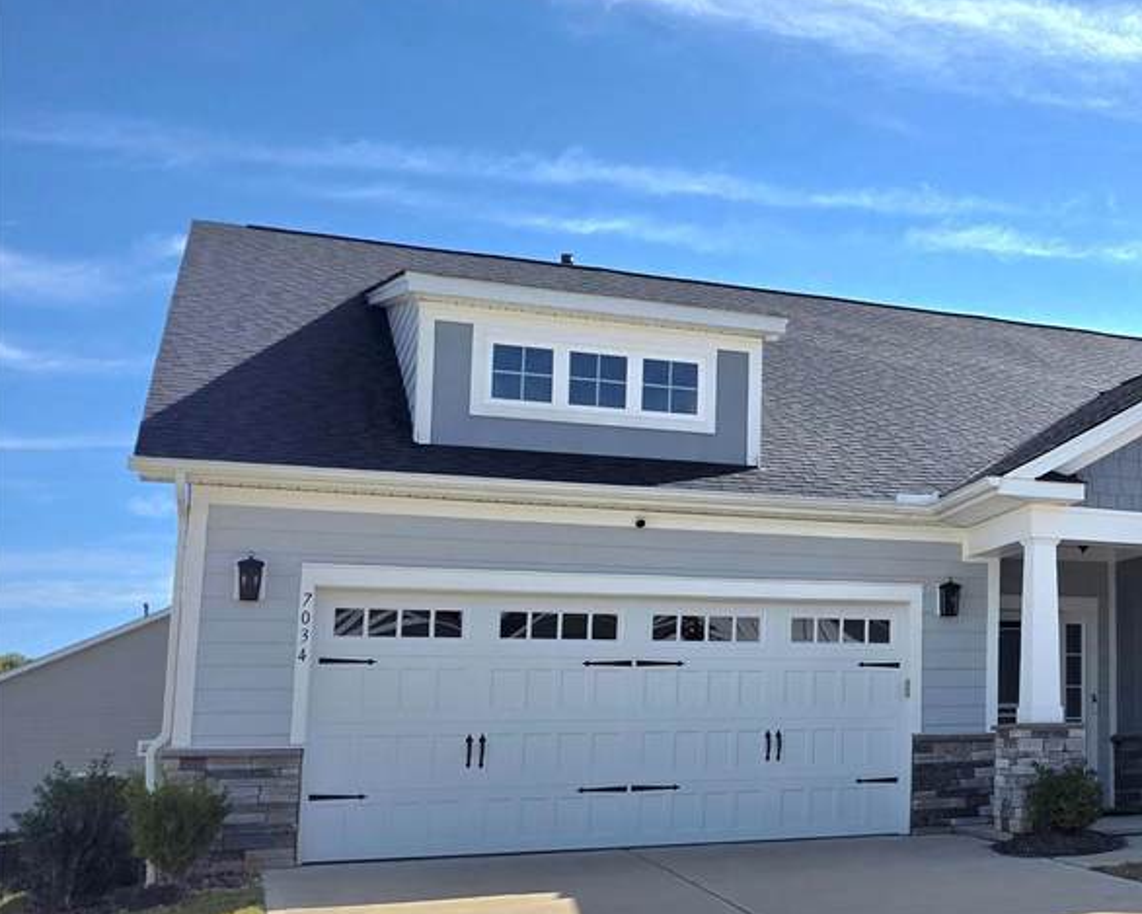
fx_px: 1656
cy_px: 483
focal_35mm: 49
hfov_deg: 33.5
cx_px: 1237
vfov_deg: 30.8
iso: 64
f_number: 1.7
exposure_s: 1/10000
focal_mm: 6.3
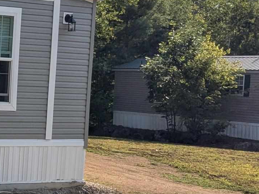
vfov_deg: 15.4
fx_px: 718
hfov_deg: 18.6
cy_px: 122
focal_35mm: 96
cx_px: -102
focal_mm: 4.38
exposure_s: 1/3891
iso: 44
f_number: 1.73
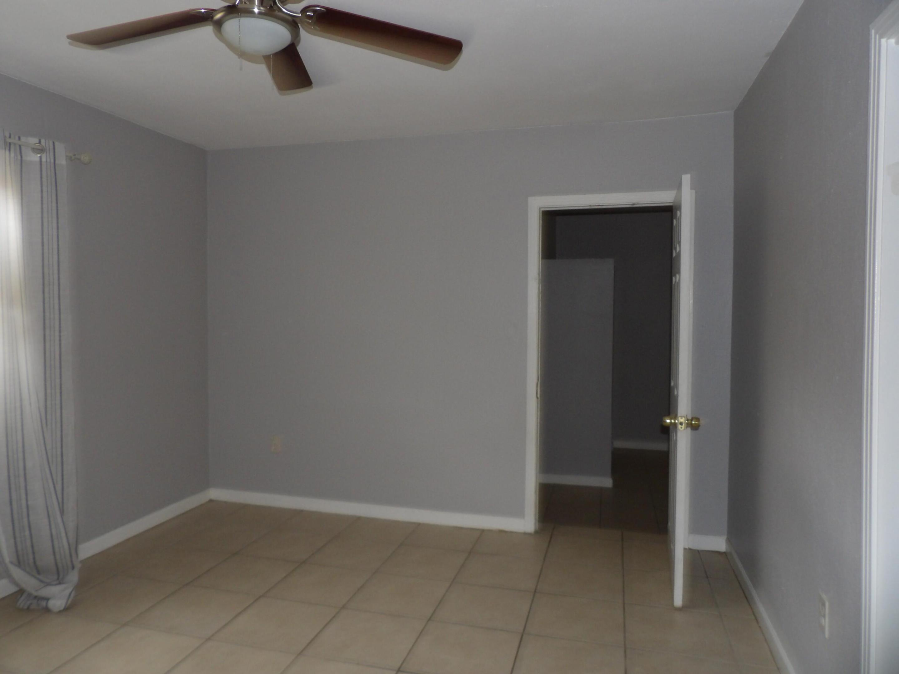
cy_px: 337
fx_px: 623
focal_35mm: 24
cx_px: 450
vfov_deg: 56.8
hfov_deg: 71.6
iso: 200
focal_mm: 4.3
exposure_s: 1/33
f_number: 3.2
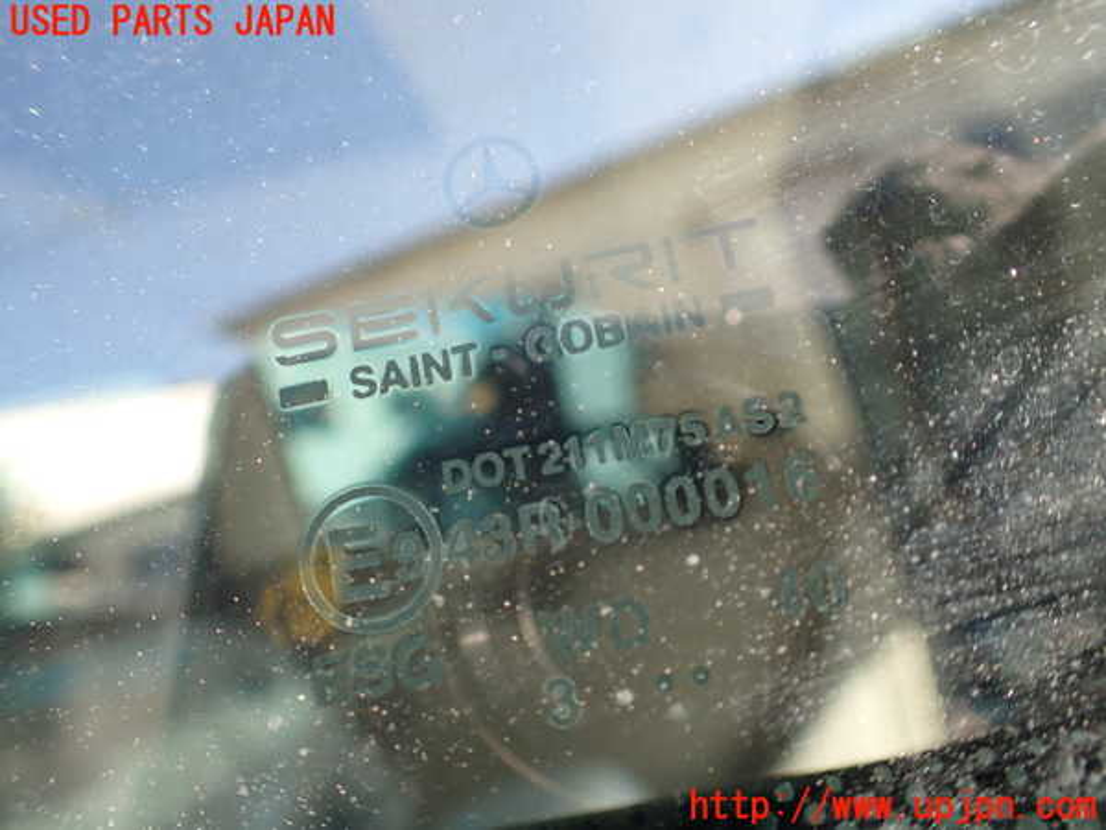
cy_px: 415
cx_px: 553
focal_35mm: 30
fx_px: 959
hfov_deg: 60.0
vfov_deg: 46.8
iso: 200
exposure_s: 1/125
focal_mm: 5.4
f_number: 2.3
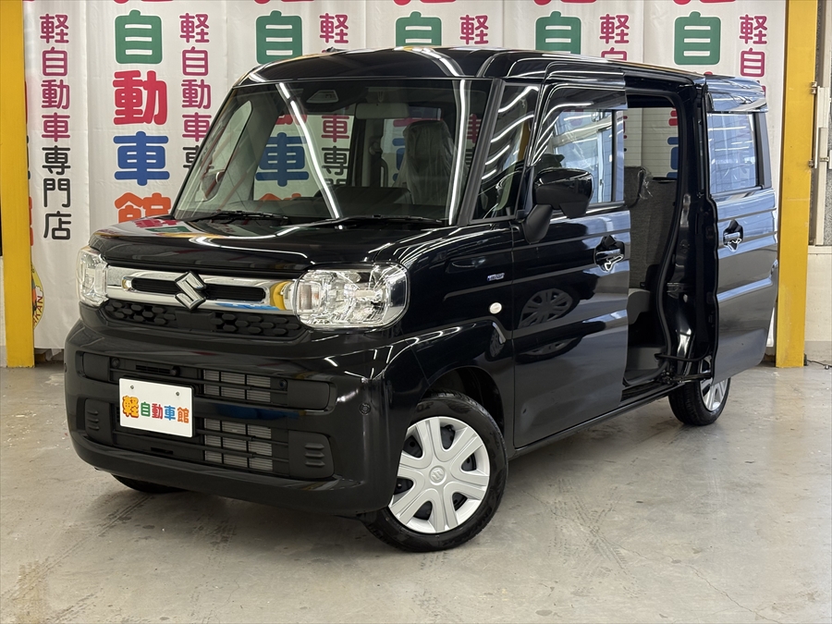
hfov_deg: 36.8
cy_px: 312
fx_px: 1250
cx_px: 416
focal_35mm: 52
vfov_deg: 28.0
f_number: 1.6
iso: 80
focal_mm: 5.96
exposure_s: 1/50
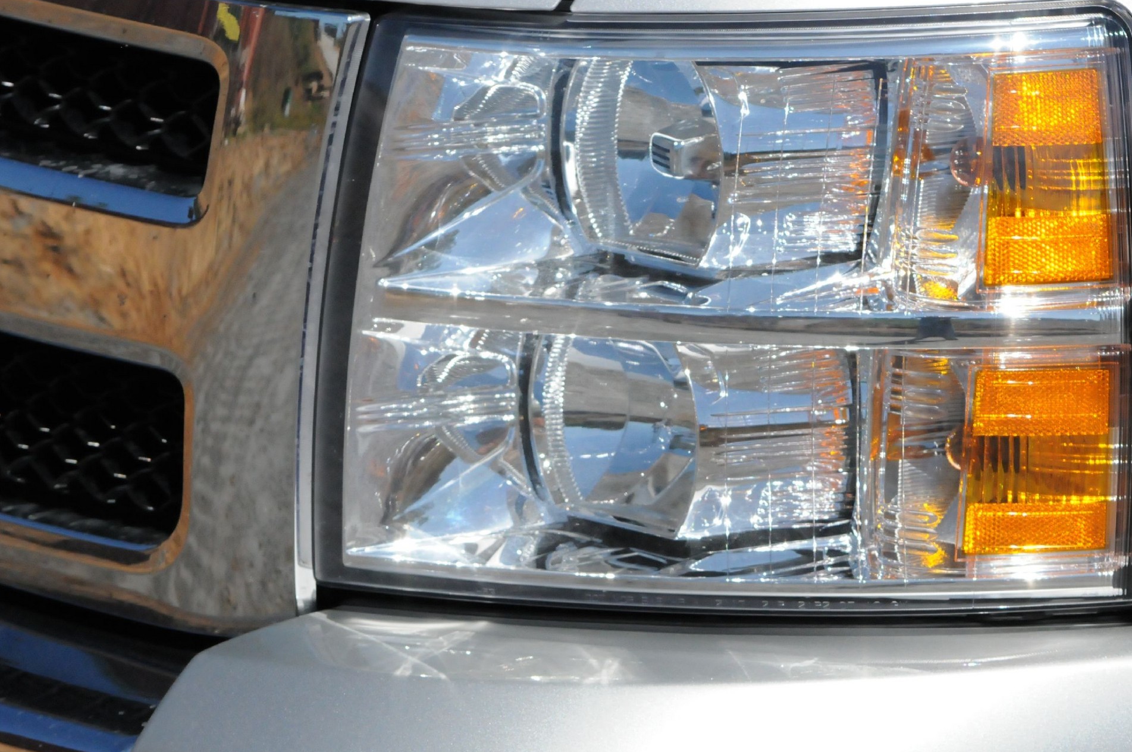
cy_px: 310
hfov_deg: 10.2
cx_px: 725
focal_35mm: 201
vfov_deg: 6.8
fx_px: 6313
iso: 1800
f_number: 10
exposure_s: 1/8000
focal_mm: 102
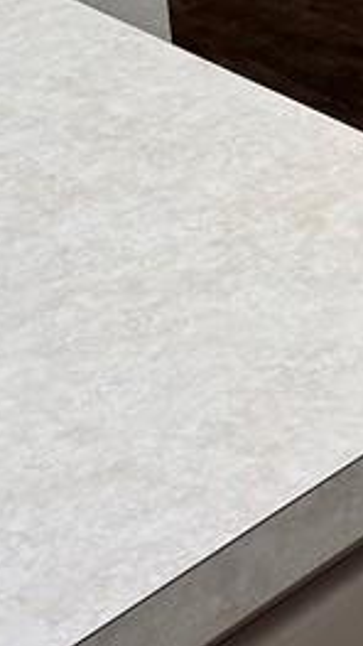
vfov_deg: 12.9
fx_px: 2720
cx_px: 451
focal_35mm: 159
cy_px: -258
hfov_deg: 7.6
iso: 64
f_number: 1.78
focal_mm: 6.76
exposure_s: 1/120
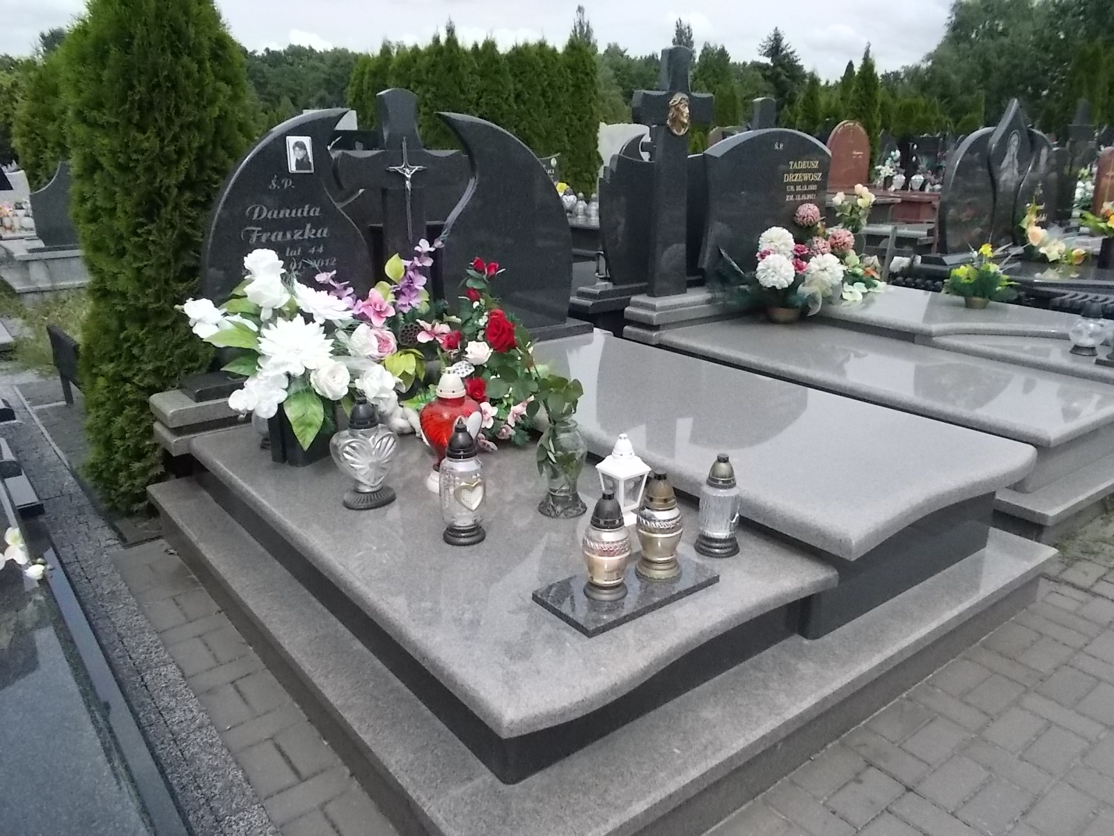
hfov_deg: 67.3
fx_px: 837
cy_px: 418
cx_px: 557
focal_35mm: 26
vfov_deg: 53.1
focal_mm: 4.6
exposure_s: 1/640
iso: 400
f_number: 8
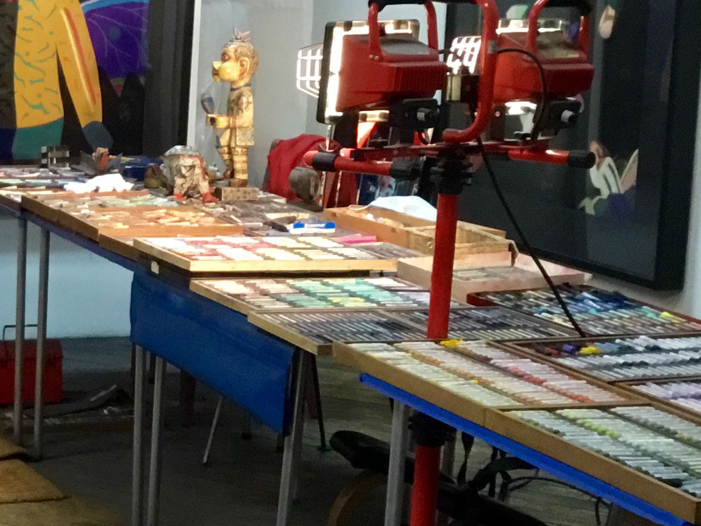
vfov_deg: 16.8
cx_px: -275
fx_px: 1782
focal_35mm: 88
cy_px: 283
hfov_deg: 19.9
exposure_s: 1/30
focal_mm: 3.3
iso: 100
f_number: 2.4
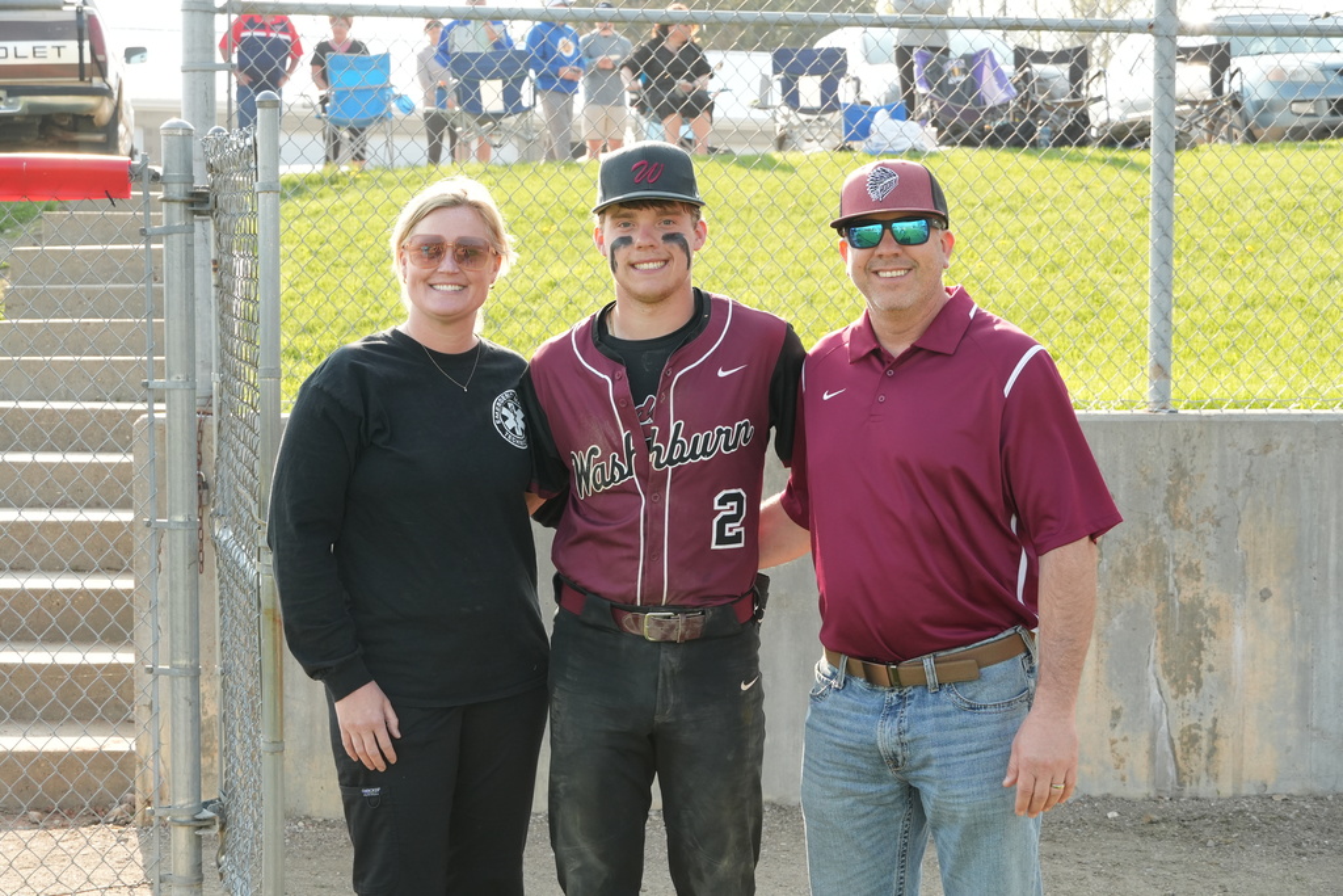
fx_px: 2350
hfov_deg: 31.9
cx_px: 672
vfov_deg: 21.6
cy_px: 448
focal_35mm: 63
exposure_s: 1/400
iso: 640
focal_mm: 42
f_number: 6.3
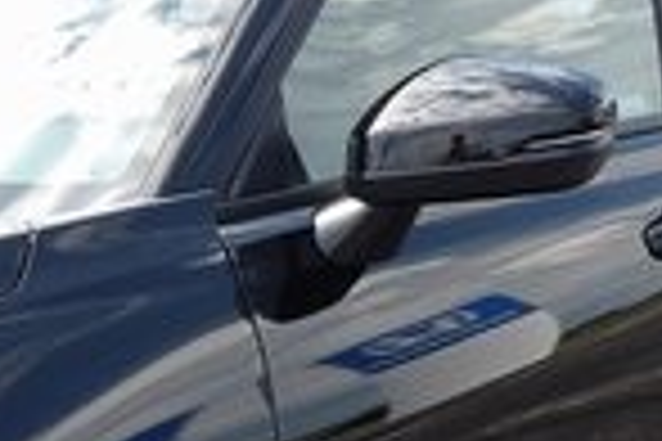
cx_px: -198
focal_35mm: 109
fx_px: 2004
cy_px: 639
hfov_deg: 17.6
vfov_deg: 12.0
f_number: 3.2
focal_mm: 4.3
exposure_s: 1/298
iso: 100
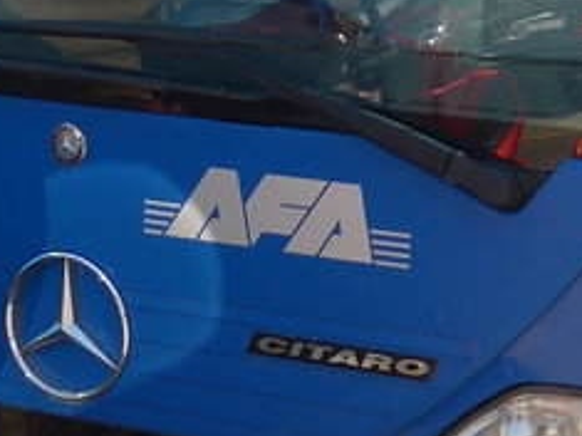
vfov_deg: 9.8
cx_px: 339
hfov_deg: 13.3
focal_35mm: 148
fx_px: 2487
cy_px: -193
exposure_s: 1/400
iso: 80
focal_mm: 6
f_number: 2.8
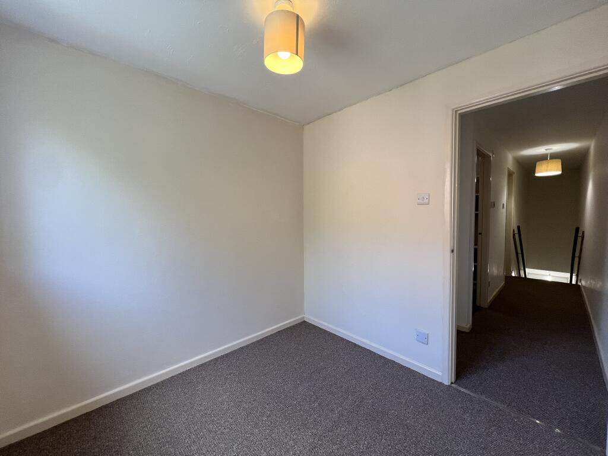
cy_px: 228
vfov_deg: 89.9
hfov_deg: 106.2
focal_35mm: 13
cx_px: 304
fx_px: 228
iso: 80
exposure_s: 1/100
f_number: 1.8
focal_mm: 1.57
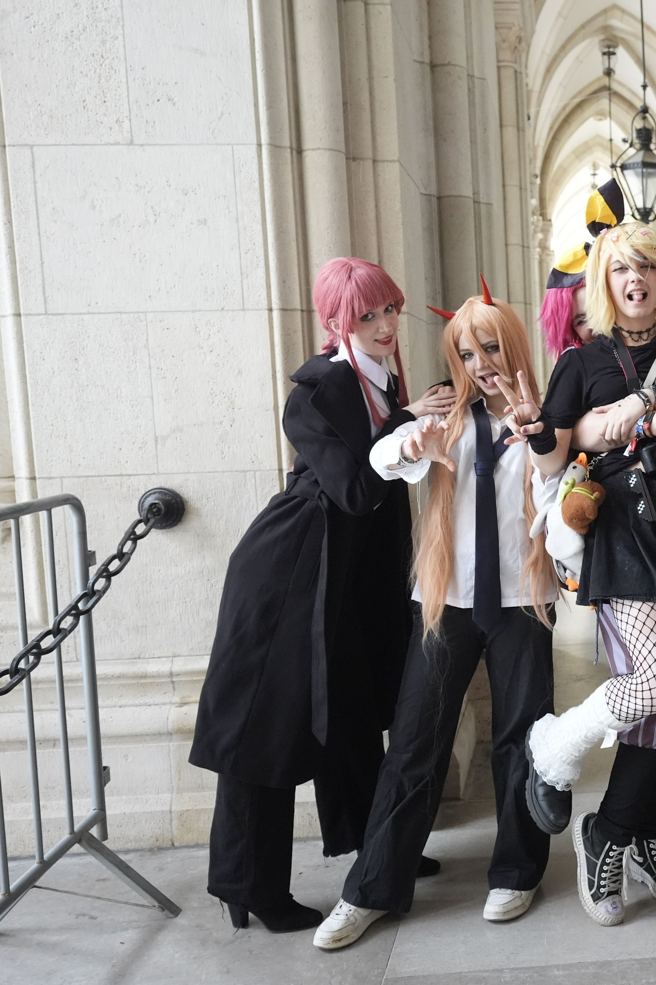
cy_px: 492
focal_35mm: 38
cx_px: 671
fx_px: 1039
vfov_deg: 50.7
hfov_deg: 32.0
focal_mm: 25
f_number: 5
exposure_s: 1/200
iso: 4000
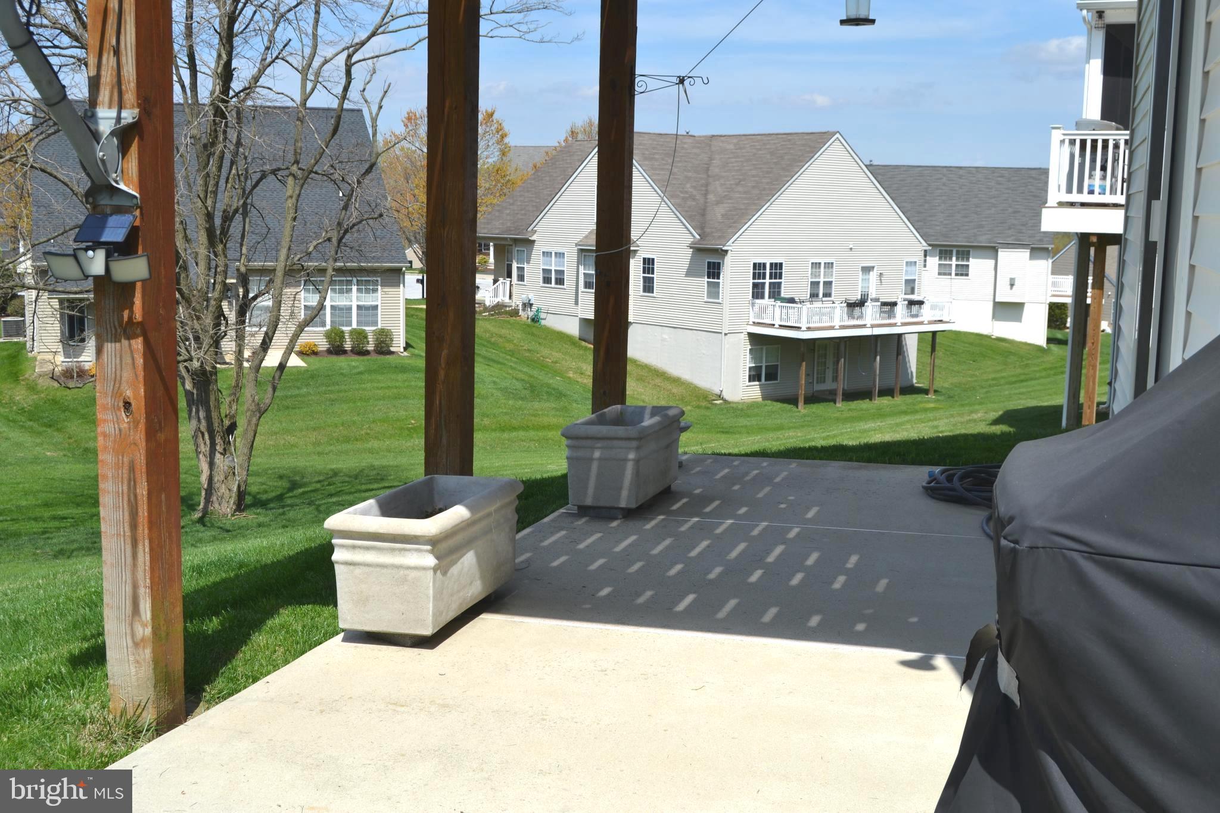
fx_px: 1423
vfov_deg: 31.9
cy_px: 406
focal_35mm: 42
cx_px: 610
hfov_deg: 46.4
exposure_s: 1/250
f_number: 8
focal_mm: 28
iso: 100
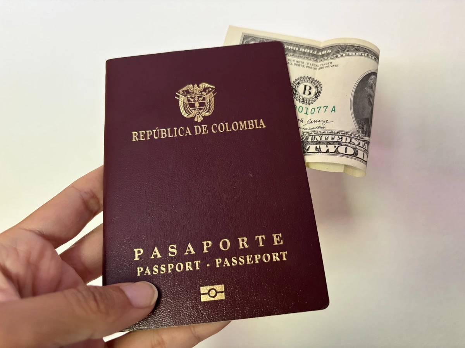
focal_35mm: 26
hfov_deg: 67.3
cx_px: 232
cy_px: 174
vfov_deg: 53.1
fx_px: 349
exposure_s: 1/59
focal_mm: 5.96
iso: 250
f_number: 1.6
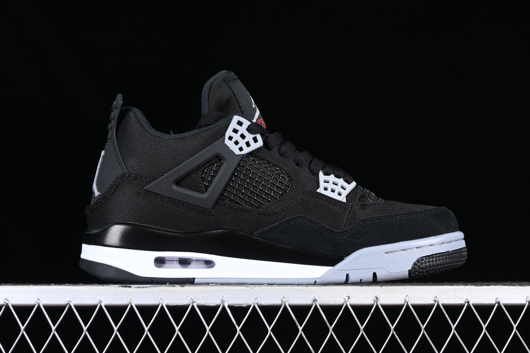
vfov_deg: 18.2
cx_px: 265
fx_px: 1104
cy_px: 176
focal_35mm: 75
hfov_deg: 27.0
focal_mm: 50
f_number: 6.3
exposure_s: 1/60
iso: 160
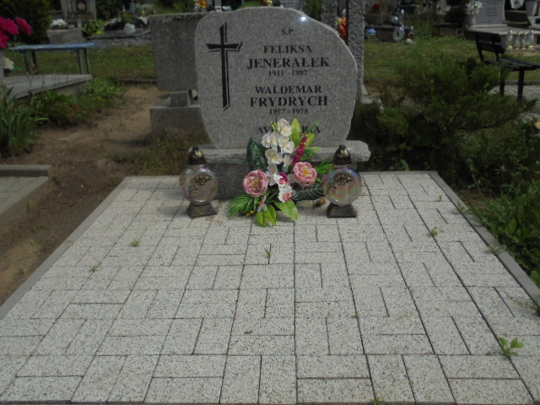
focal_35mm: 34
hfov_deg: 54.0
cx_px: 270
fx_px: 530
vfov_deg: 41.8
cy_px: 202
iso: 100
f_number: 4
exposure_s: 1/800
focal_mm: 6.1
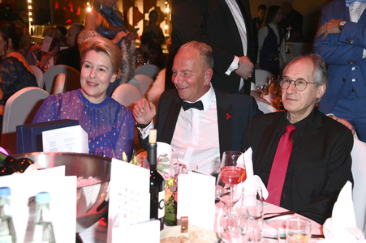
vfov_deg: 24.2
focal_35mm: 56
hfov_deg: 35.7
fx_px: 569
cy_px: 122
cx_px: 183
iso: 1250
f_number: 5.6
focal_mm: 56
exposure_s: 1/60
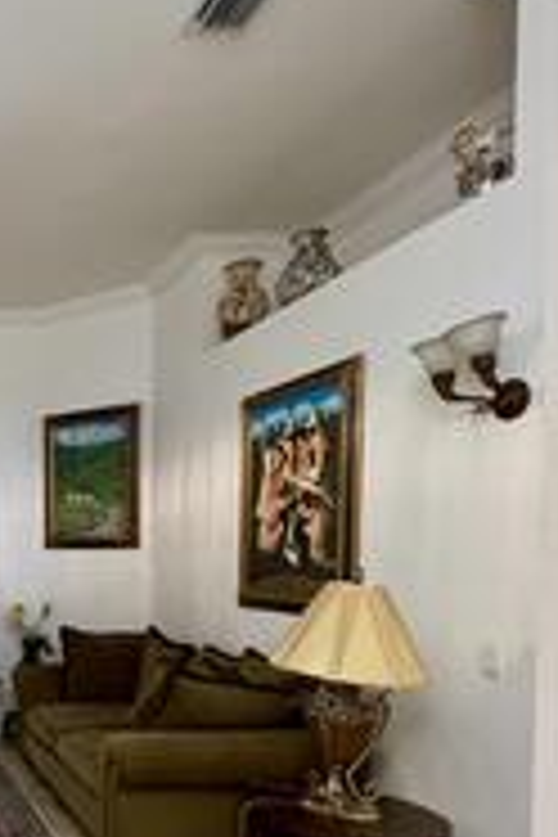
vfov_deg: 61.7
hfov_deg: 33.6
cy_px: 576
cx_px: -158
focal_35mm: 29
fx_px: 674
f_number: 1.8
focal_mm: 1.57
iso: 160
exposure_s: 1/120
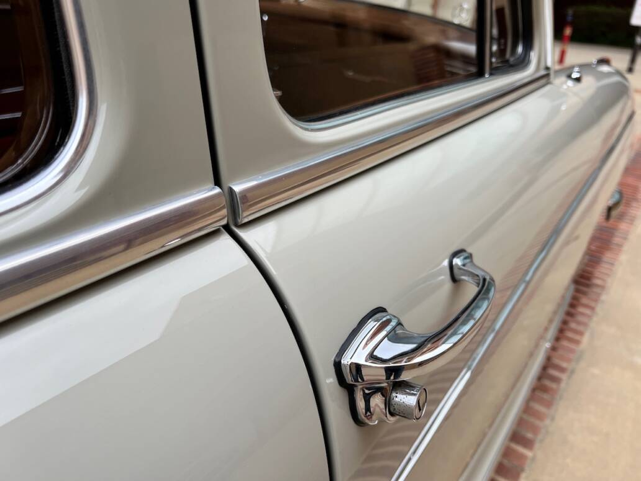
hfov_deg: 67.3
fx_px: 481
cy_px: 240
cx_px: 320
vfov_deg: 53.1
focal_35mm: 26
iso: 50
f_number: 1.5
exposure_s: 1/696
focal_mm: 5.7
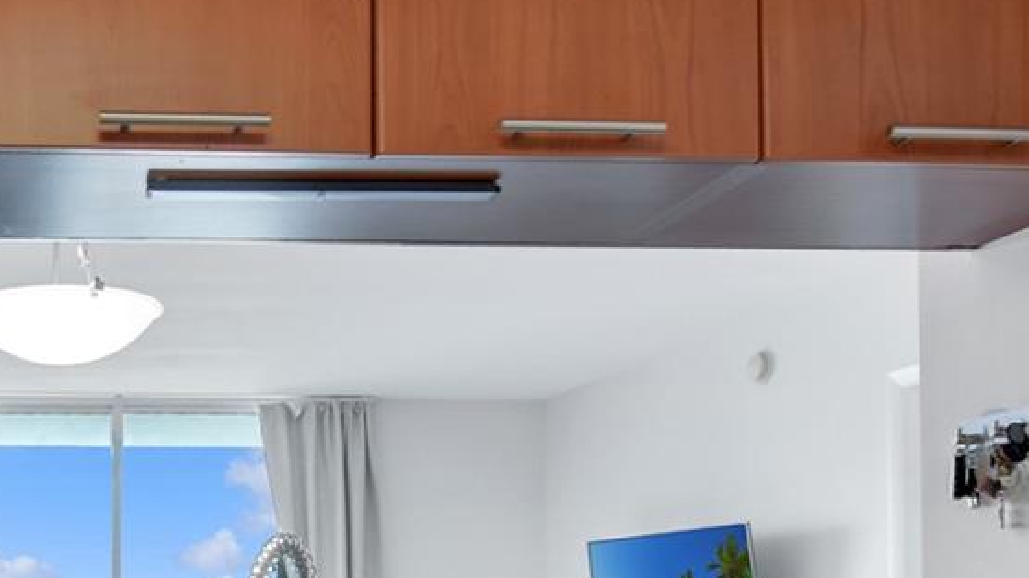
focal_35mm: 45
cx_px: 17
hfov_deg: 40.3
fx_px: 1227
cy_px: 806
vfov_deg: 22.8
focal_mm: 10
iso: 250
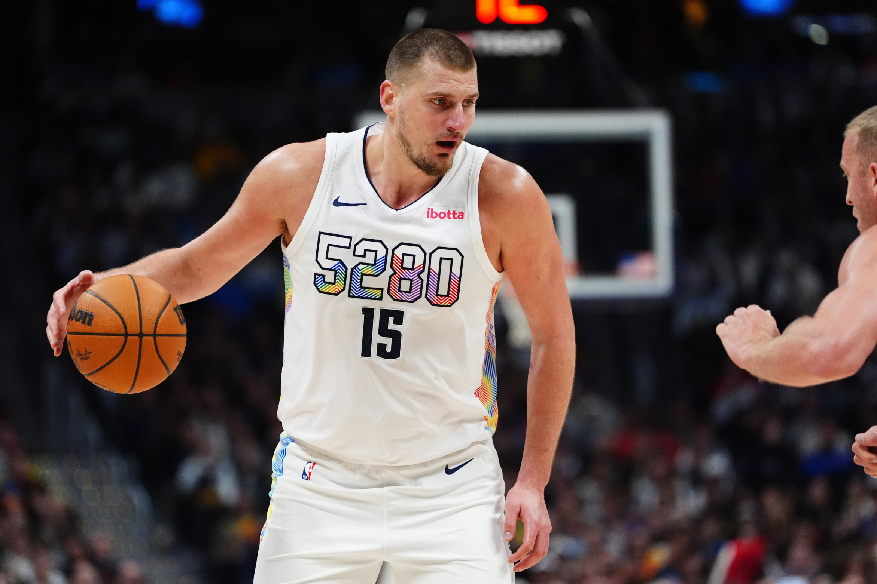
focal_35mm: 212
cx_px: 415
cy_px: 317
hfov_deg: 9.7
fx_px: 5164
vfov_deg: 6.5
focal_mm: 194
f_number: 3.2
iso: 5000
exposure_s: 1/2500
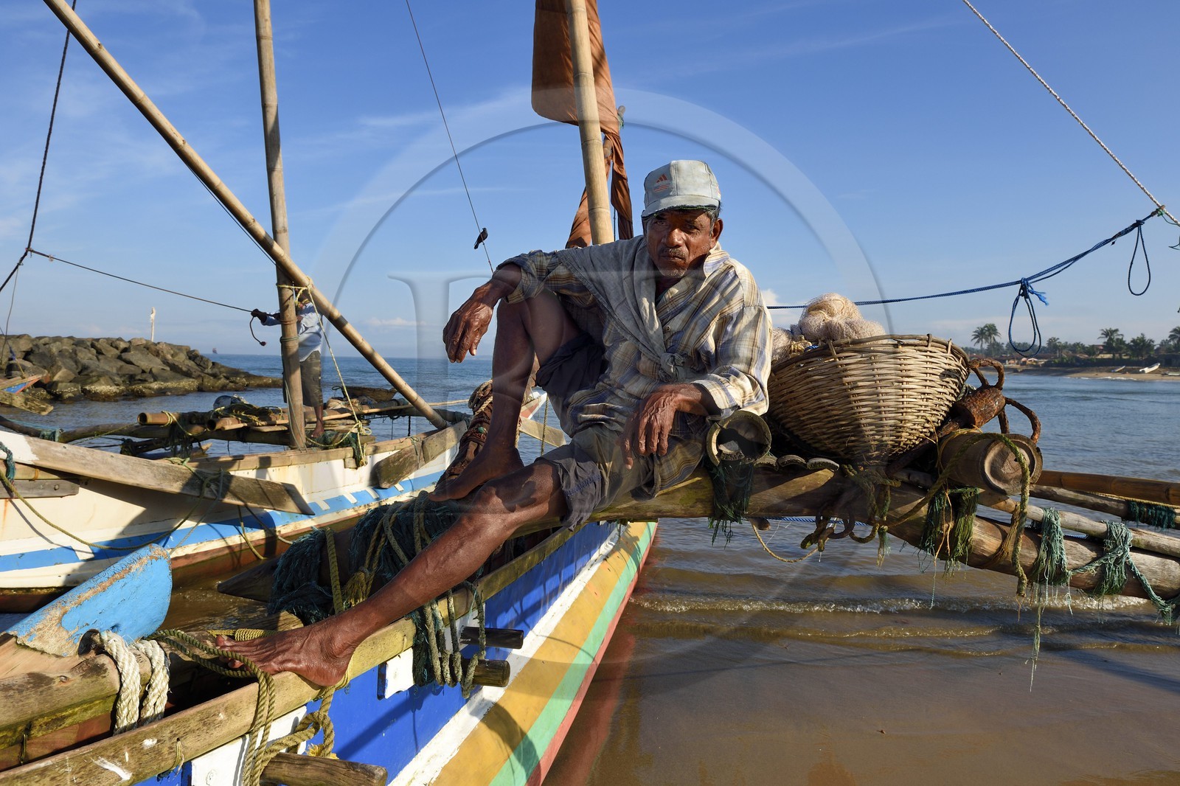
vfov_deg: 53.1
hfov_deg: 73.8
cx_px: 590
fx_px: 786
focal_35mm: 24
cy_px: 393
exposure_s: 1/250
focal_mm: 24
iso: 200
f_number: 11
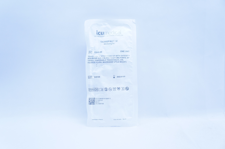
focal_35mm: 33
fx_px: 206
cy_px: 74
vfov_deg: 39.9
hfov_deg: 57.3
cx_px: 112
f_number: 4
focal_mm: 22
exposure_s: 1/250
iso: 800
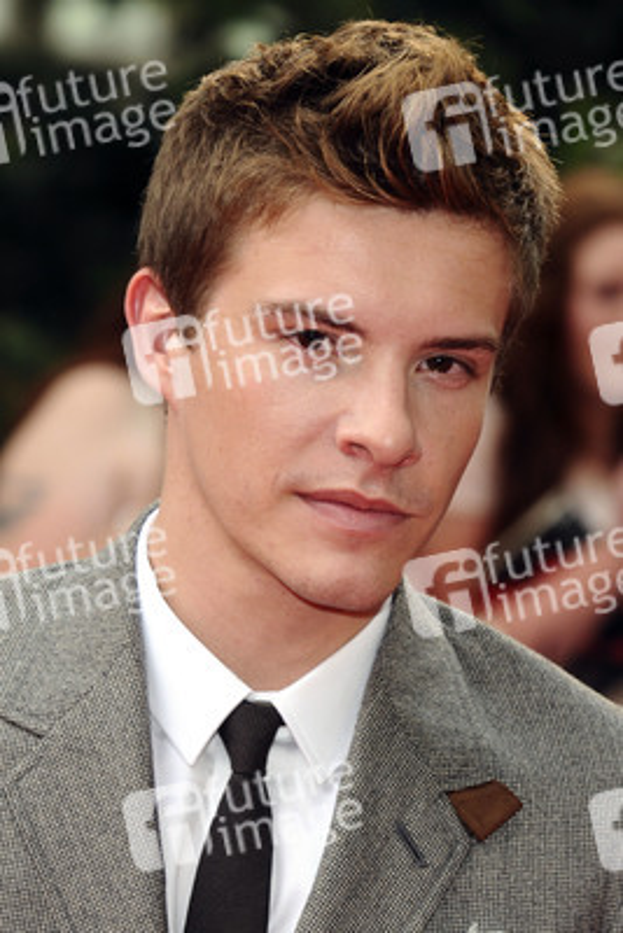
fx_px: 4085
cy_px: 466
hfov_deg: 8.7
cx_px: 312
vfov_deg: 13.0
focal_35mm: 158
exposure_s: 1/160
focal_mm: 105
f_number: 5
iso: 400
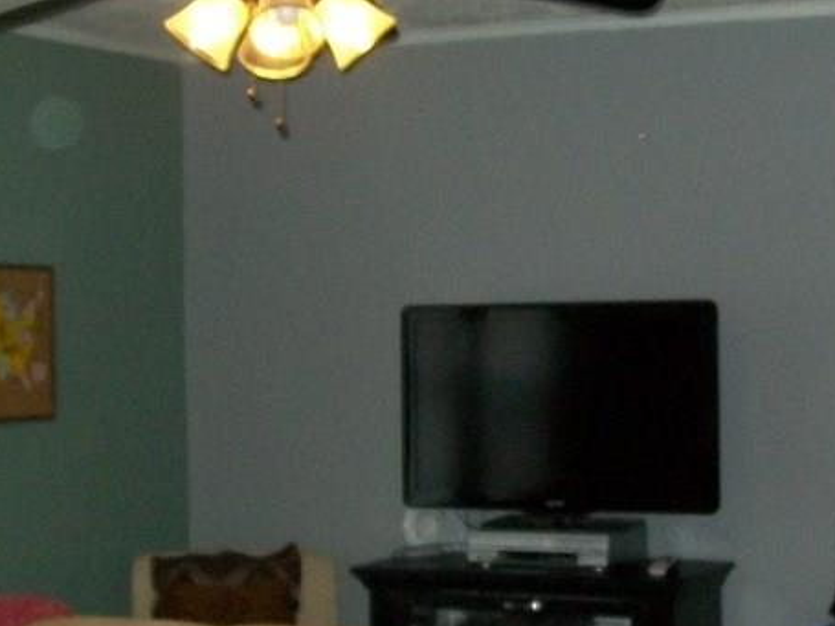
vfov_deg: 18.2
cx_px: 580
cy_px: 380
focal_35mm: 81
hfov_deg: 24.0
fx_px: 1953
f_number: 2.7
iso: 160
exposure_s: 1/60
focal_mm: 6
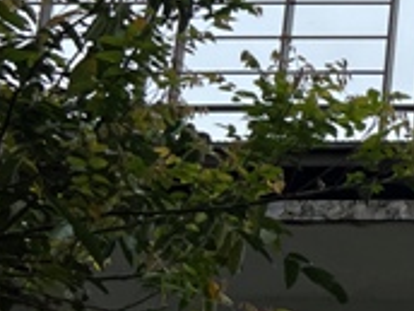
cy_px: 183
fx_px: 1447
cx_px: 879
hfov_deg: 13.5
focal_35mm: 121
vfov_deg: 12.2
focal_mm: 5.7
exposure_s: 1/9434
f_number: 1.5
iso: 50
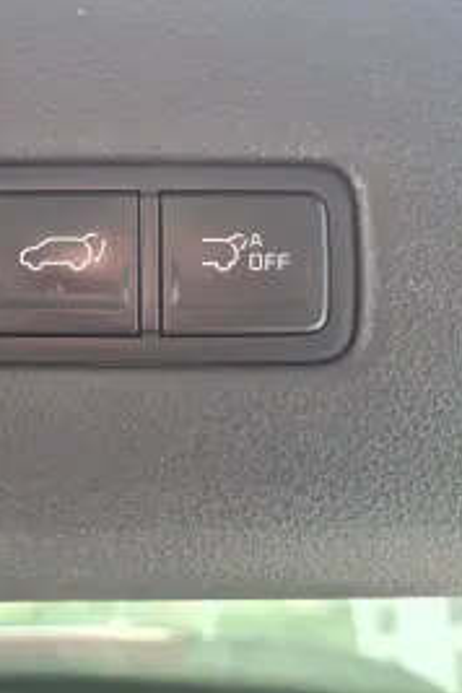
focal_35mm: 35
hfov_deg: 36.8
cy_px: 348
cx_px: 109
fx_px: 674
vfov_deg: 54.4
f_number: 1.8
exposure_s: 1/100
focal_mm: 4.69
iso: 100
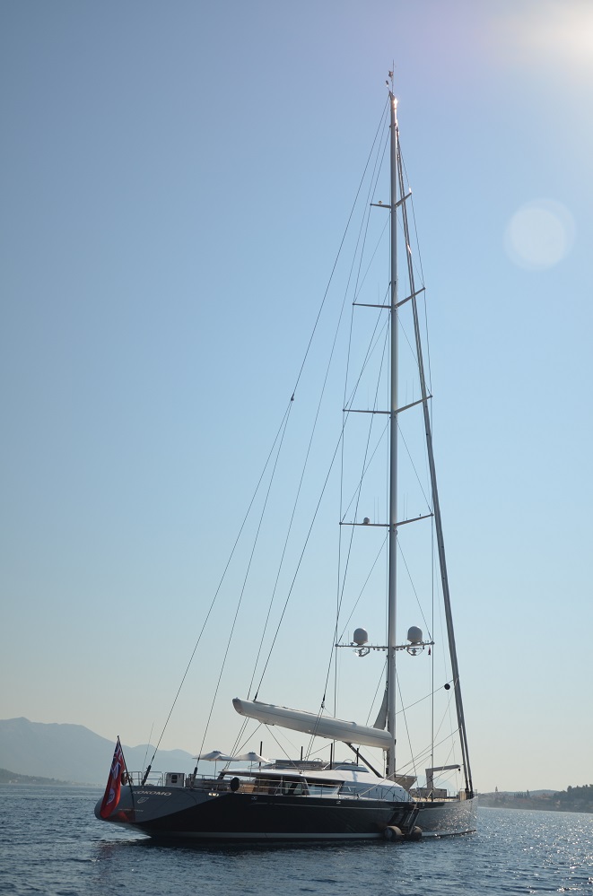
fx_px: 894
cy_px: 448
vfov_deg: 53.2
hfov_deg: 36.7
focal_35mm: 36
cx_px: 296
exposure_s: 1/2000
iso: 125
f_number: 4
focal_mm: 24
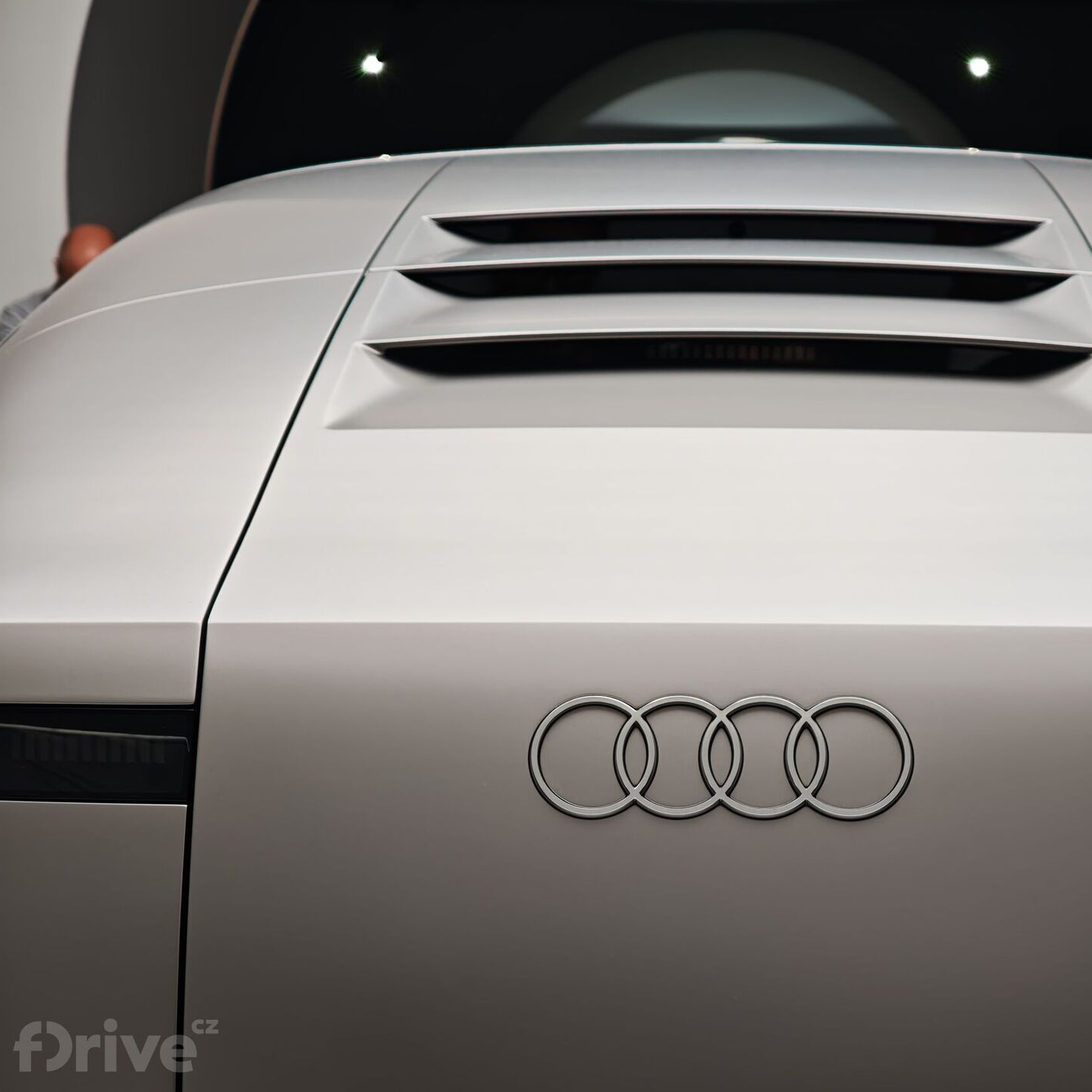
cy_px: 546
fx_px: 2962
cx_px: 730
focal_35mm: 83
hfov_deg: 20.8
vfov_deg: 20.9
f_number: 1.8
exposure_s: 1/94
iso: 80
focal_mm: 11.5
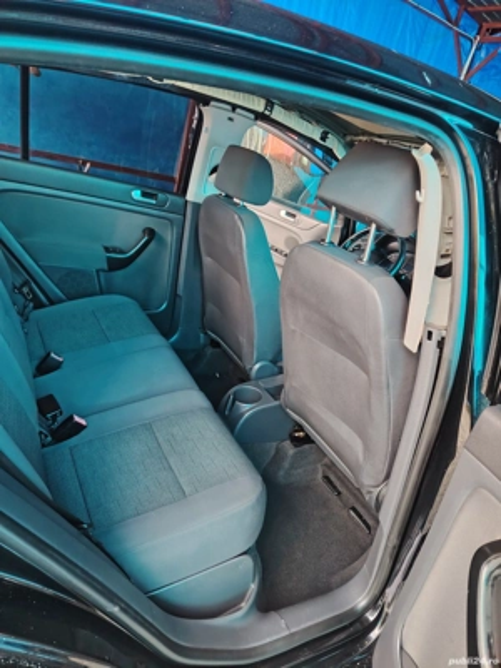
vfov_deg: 71.6
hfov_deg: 56.8
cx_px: 250
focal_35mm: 24
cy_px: 334
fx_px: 463
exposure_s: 1/25
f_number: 1.75
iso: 981
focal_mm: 5.25
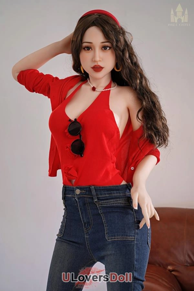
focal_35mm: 58
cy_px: 146
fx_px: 469
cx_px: 97
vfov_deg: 34.5
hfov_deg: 23.4
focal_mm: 58
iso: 50
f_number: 5.6
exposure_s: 1/60
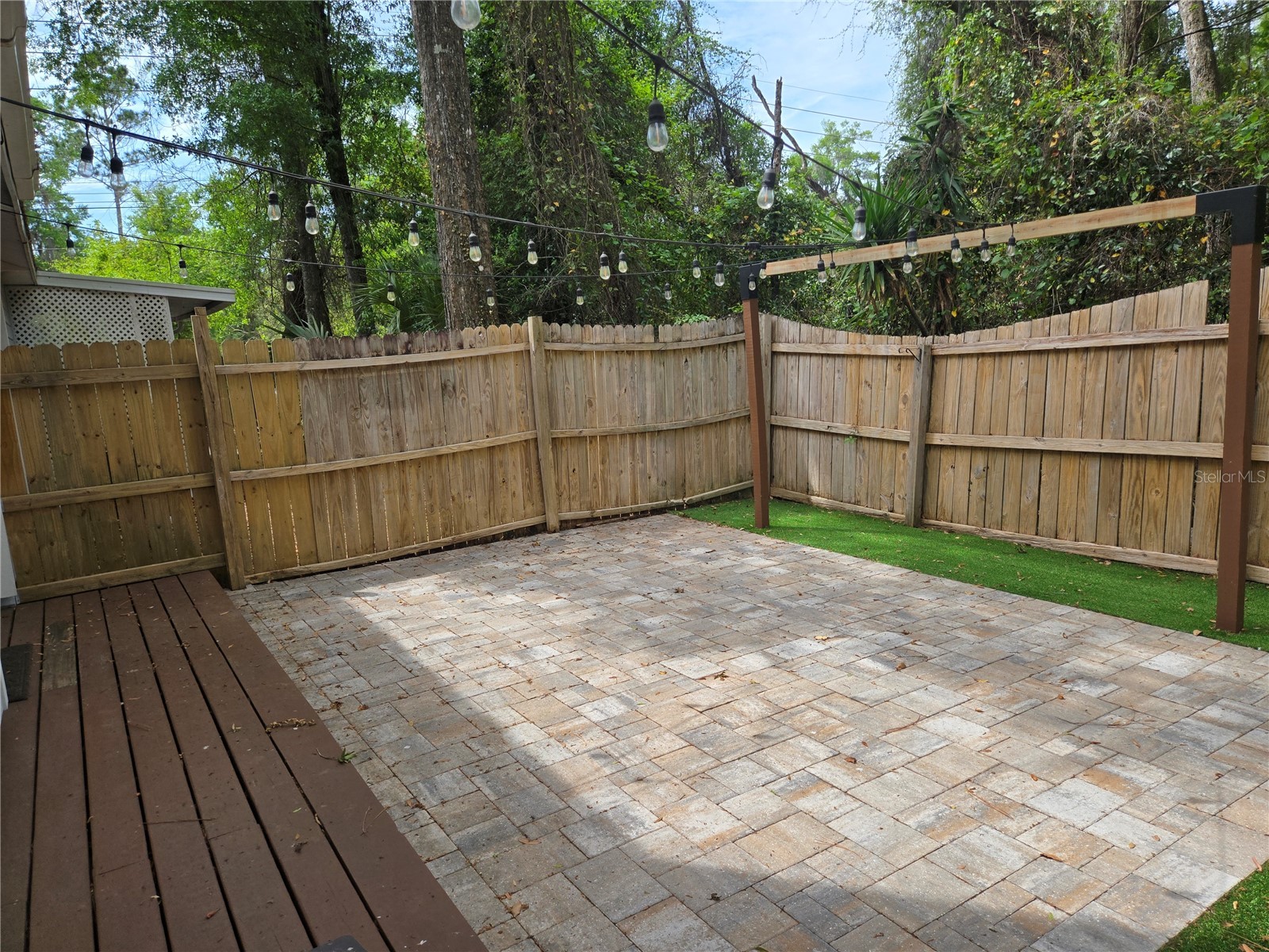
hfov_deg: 73.9
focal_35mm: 23
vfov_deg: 58.9
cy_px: 476
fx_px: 843
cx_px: 634
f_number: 1.8
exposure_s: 1/2874
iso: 80
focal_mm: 5.4
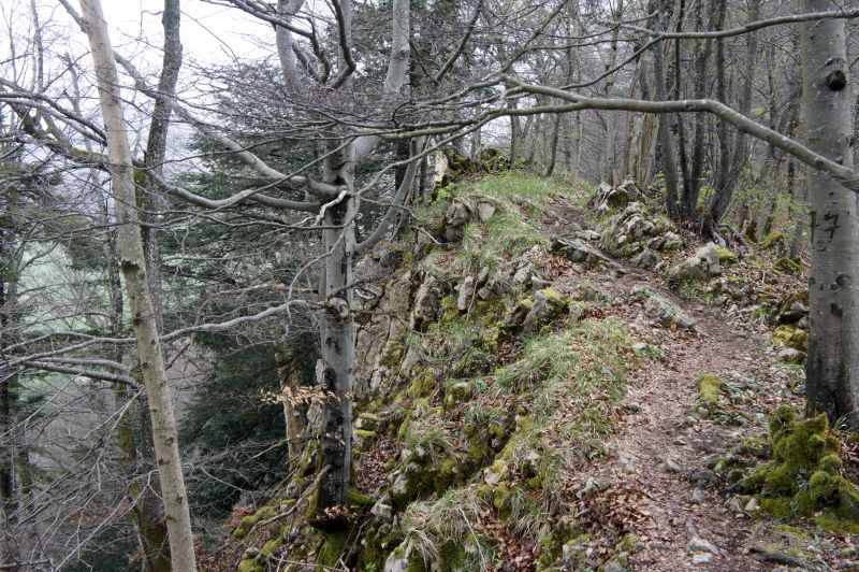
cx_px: 430
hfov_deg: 40.0
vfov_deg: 27.2
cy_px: 286
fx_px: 1180
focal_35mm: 50
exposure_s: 1/100
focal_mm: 33
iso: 200
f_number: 5.6
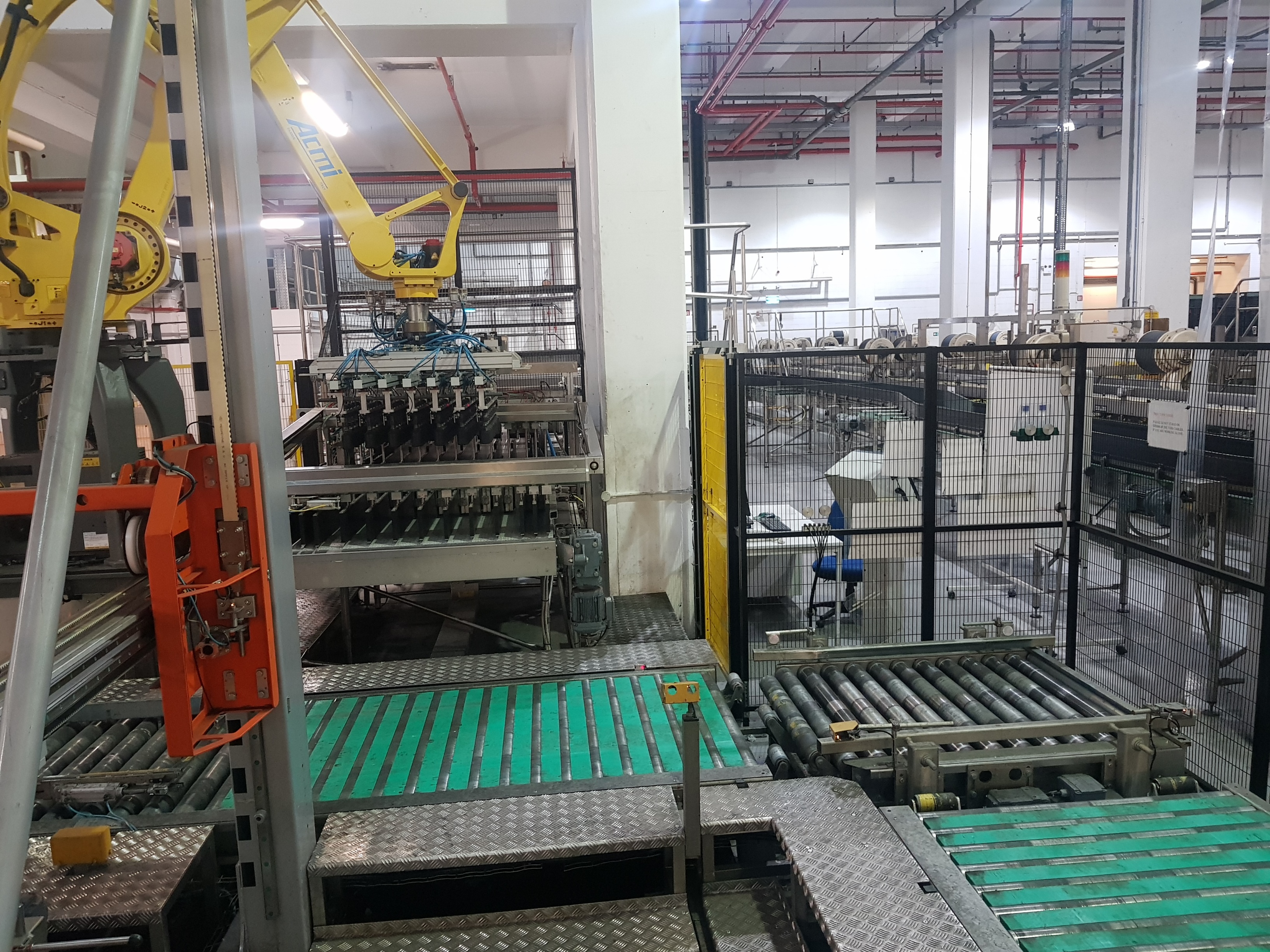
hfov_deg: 67.3
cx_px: 635
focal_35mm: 26
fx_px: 954
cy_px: 476
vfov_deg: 53.1
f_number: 1.7
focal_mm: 4.3
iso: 250
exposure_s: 1/25
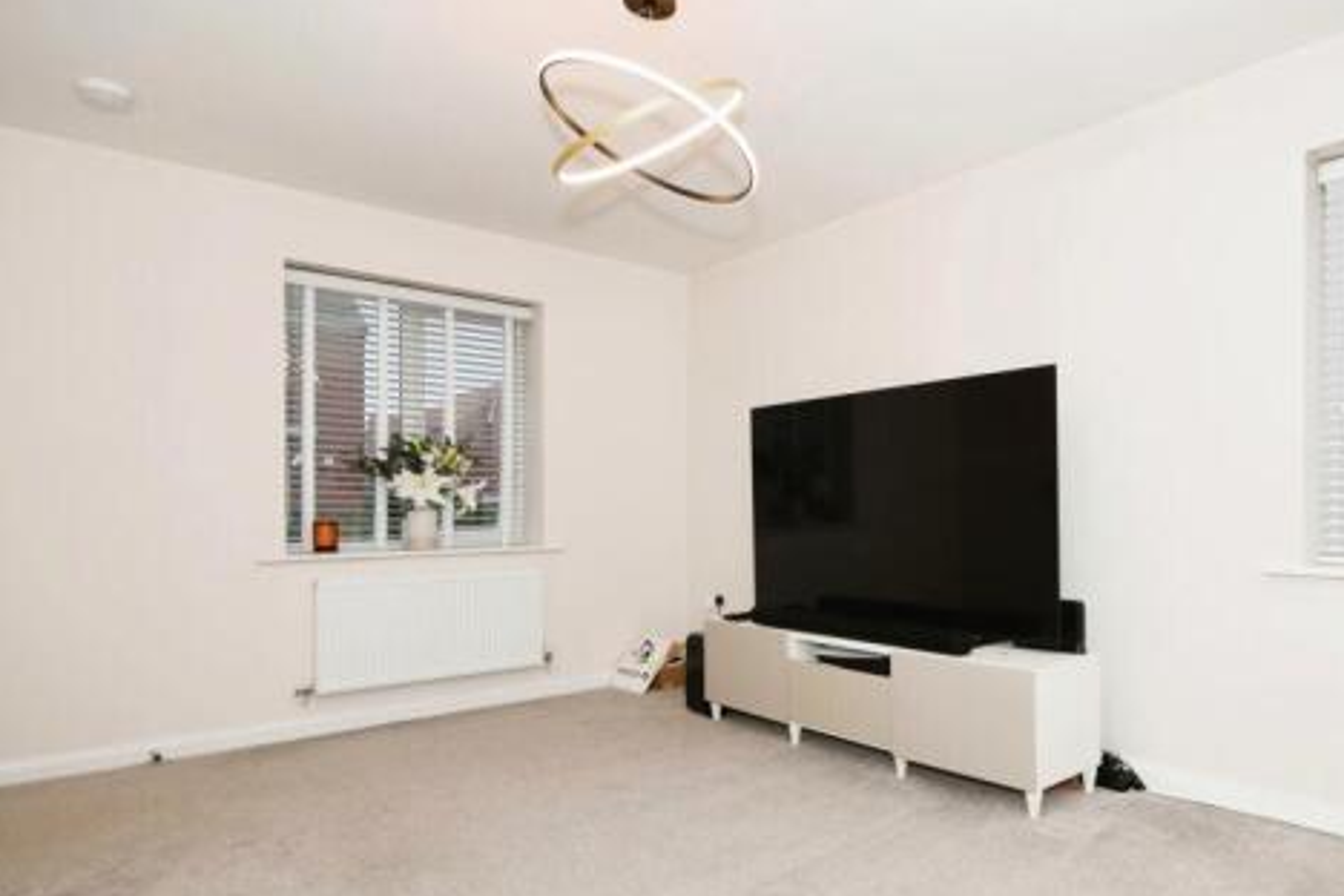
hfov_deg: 79.6
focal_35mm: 21
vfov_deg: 59.4
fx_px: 784
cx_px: 846
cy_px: 475
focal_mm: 10
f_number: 8
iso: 400
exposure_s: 1/60
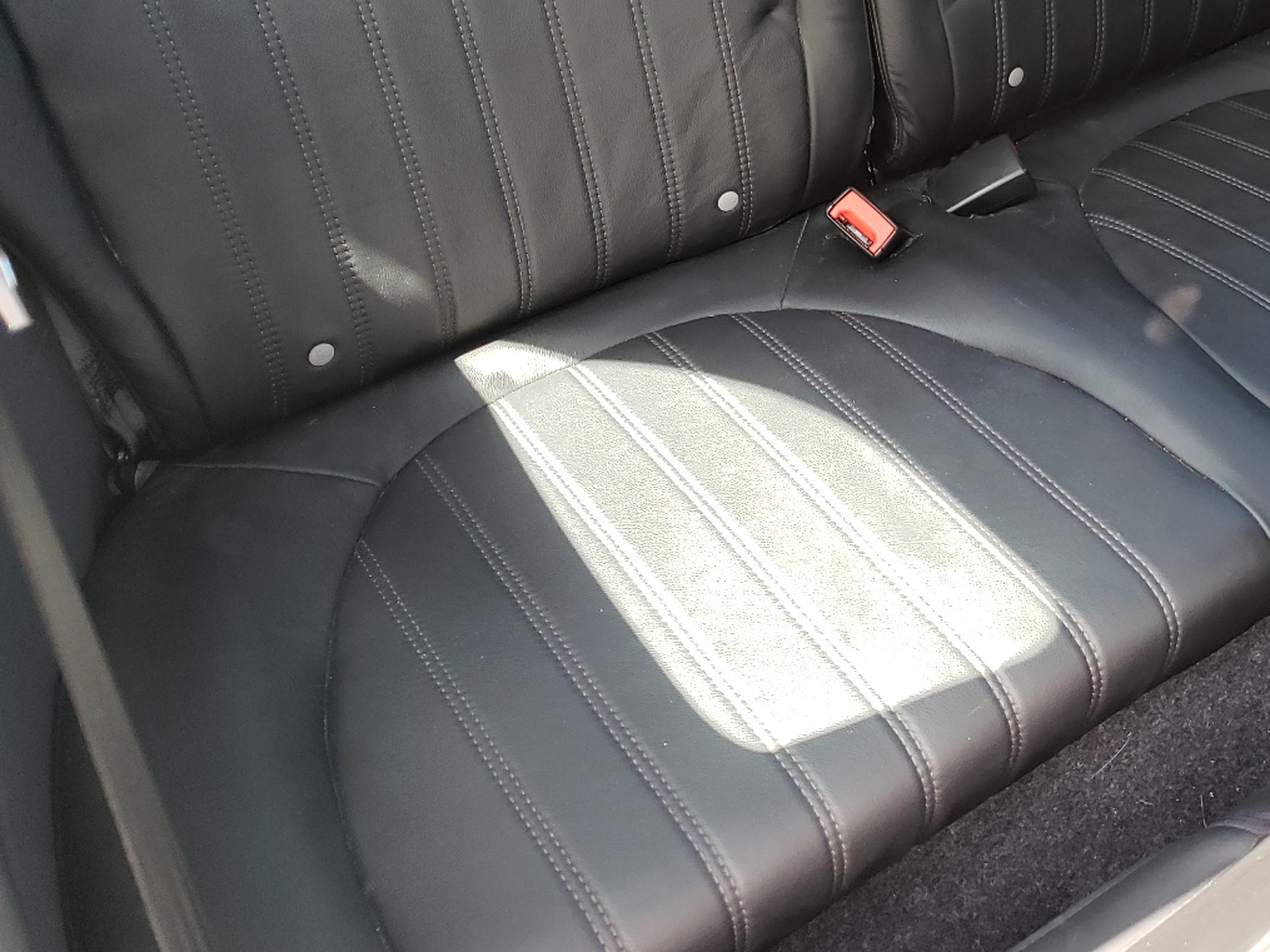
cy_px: 276
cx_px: 957
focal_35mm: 41
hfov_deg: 44.2
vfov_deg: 34.6
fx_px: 1504
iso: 61
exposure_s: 1/120
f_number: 1.5
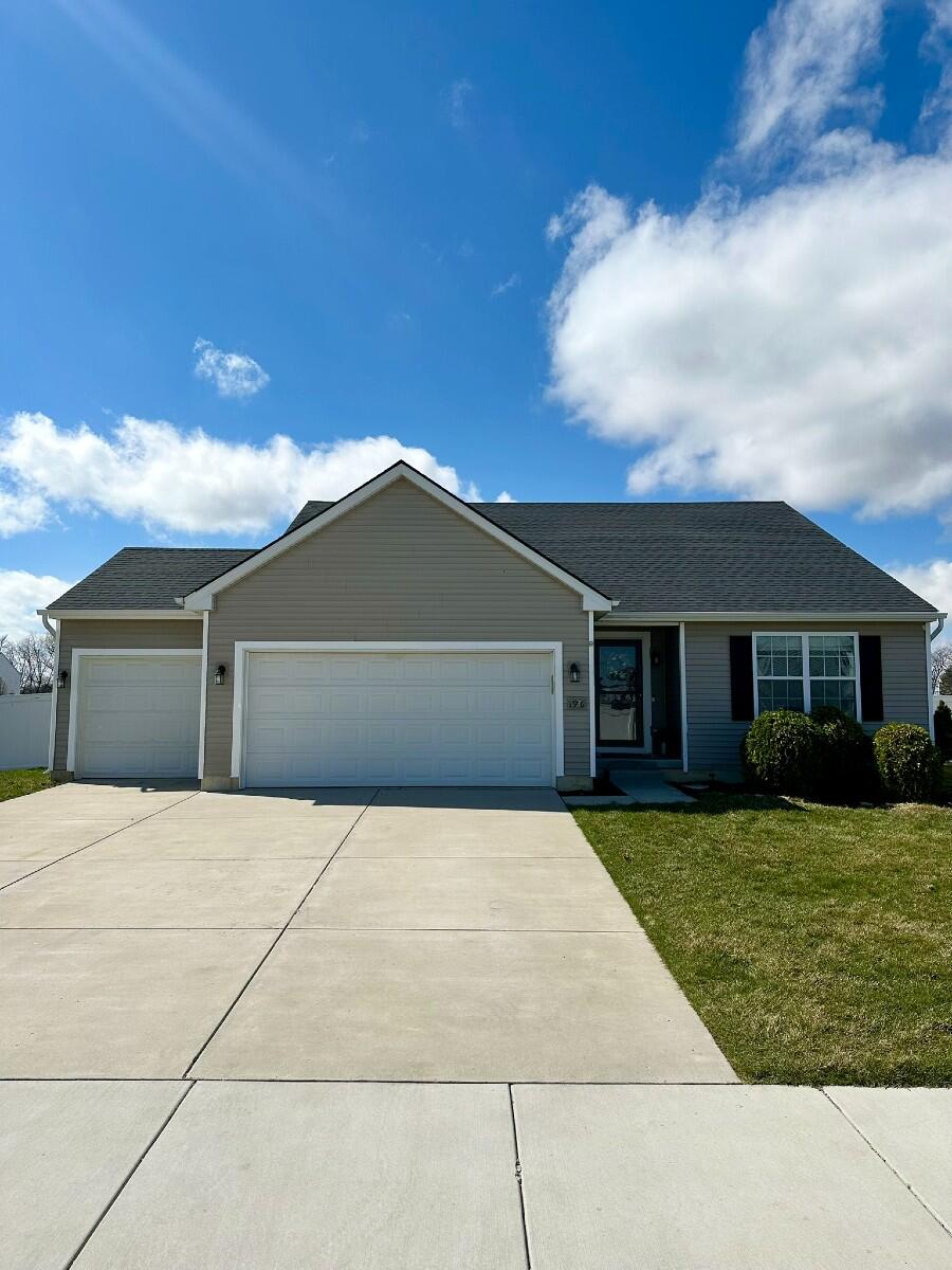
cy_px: 635
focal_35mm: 24
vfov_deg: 71.6
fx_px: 880
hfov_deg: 56.8
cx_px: 476
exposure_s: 1/9709
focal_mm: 6.86
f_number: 1.78
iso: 80
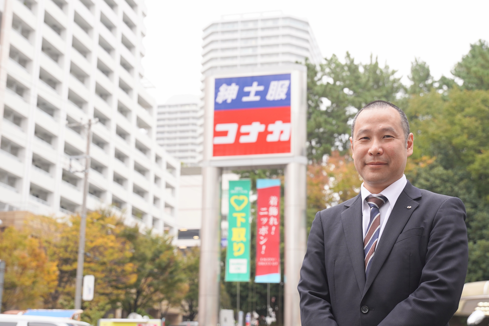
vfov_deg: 23.4
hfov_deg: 34.5
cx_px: 244
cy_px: 163
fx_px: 788
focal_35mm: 58
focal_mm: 39
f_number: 4
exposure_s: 1/160
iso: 200
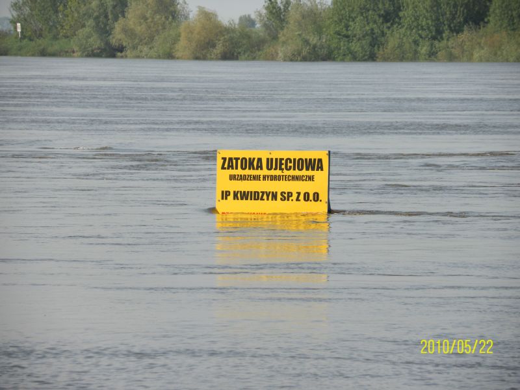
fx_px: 5904
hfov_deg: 5.0
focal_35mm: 393
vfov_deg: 3.8
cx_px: 260
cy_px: 195
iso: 64
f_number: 5.6
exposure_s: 1/500
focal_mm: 69.8
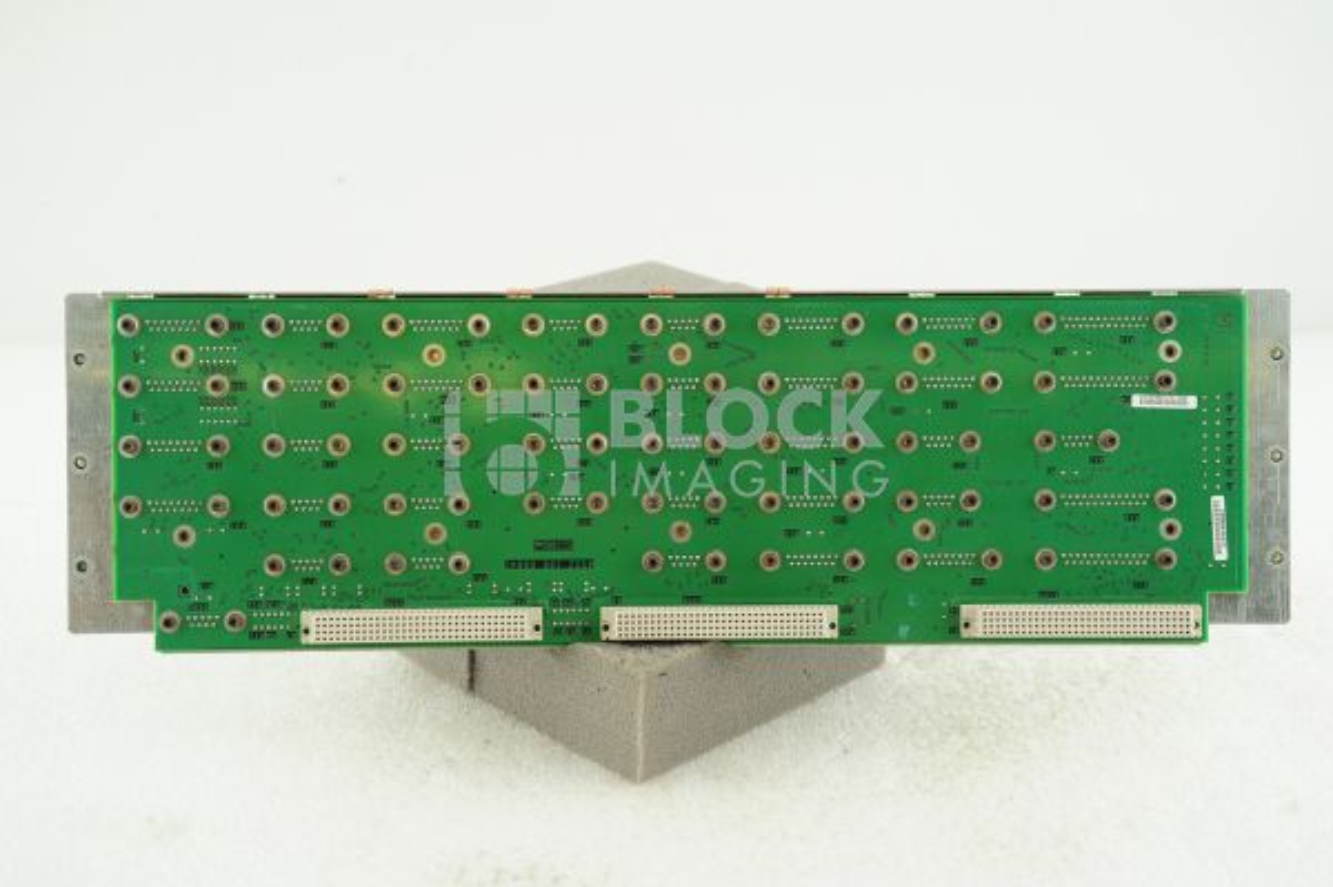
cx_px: 666
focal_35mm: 58
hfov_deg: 34.5
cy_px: 444
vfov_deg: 23.3
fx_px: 2146
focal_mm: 58
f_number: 9
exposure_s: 1/125
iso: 1600
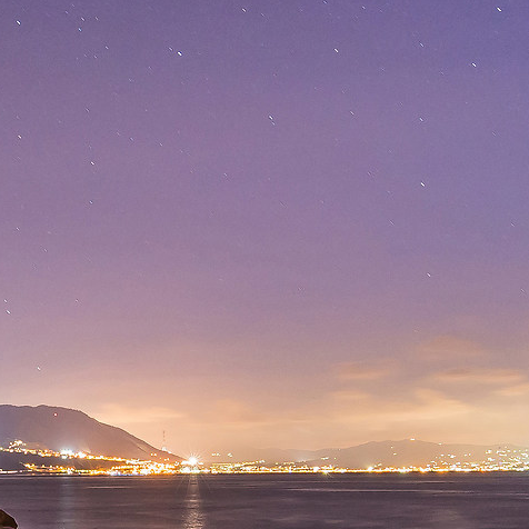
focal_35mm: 60
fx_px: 1037
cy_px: 432
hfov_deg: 25.4
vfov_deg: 27.9
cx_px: -121
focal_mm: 14
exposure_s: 43
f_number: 5
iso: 400
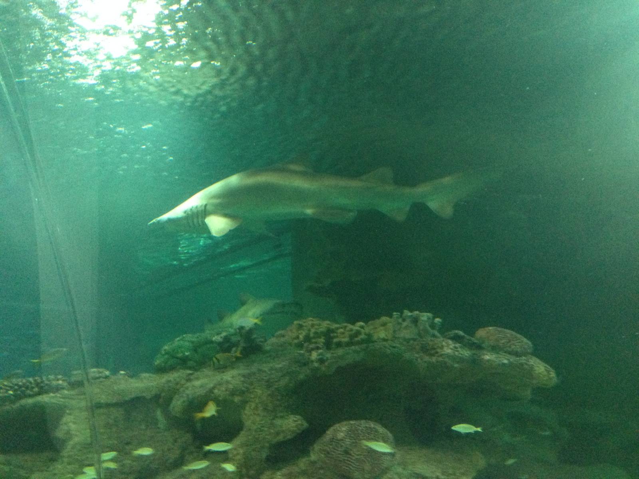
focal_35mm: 33
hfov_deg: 55.4
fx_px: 609
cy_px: 240
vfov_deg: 42.9
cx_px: 320
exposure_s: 1/15
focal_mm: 4.12
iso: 500
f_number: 2.4
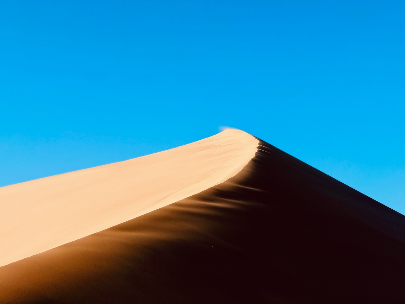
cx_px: 202
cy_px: 152
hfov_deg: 16.4
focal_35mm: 120
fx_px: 1404
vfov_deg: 12.3
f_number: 2.8
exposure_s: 1/1481
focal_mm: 15.66
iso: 50
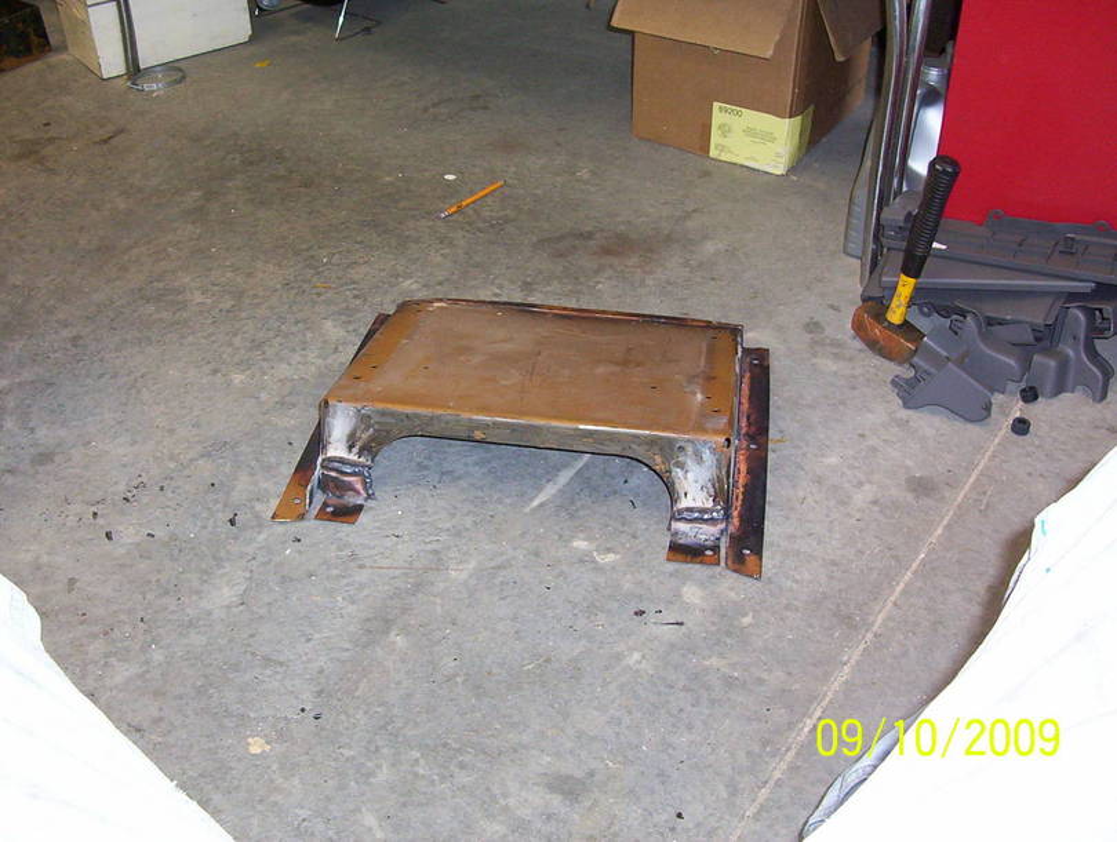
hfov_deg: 43.8
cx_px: 558
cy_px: 421
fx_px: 1390
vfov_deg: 33.7
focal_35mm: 43
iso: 140
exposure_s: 1/60
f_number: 2.73
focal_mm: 5.77
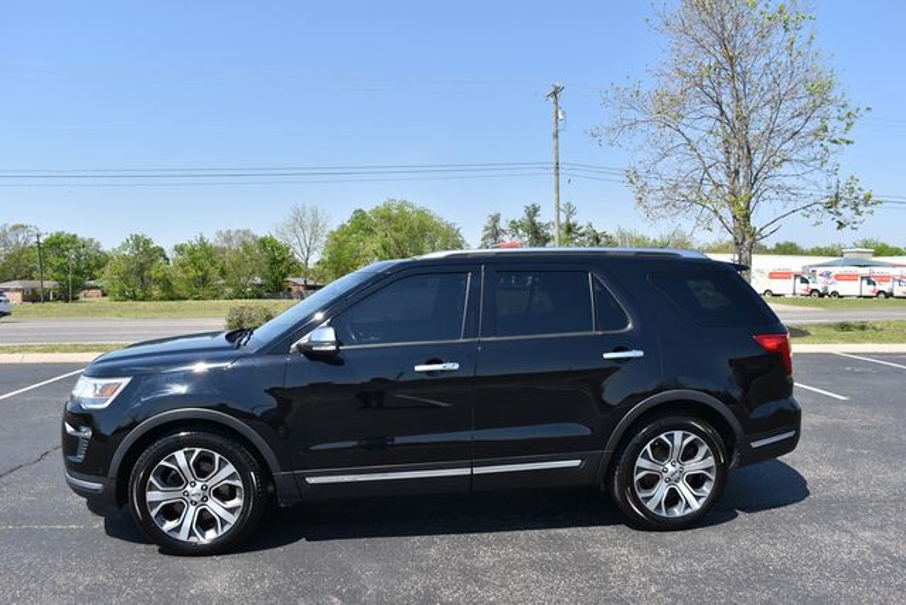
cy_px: 302
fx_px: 680
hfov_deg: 67.4
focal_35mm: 27
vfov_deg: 48.0
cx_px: 453
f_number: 8
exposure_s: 1/250
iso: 110
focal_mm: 18
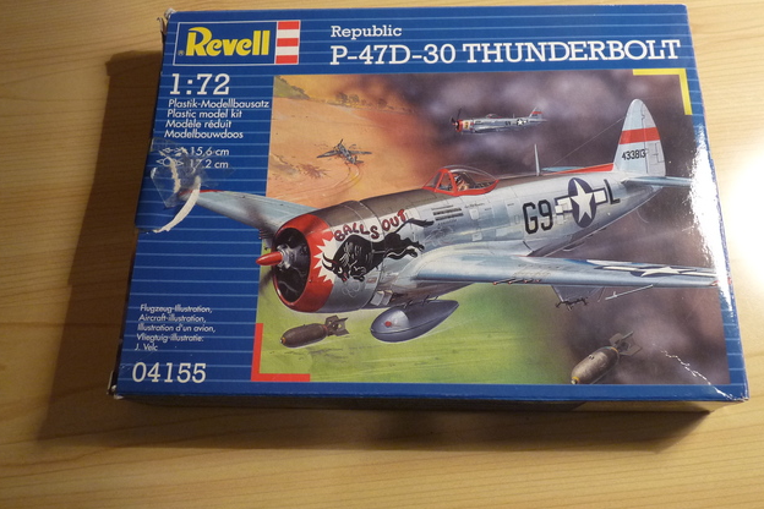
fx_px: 679
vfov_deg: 41.1
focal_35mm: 32
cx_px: 378
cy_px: 240
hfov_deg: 58.7
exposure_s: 1/30
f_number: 2.8
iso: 250
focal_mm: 4.8
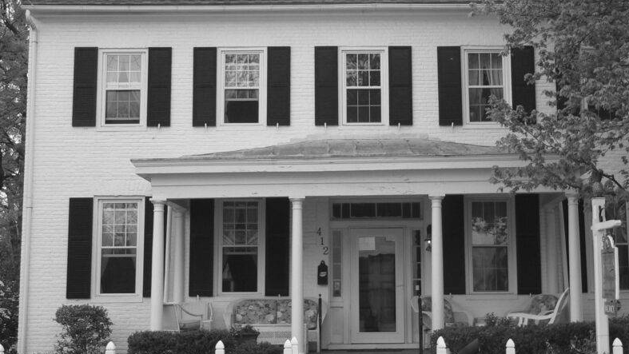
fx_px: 1134
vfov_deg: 17.7
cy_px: 145
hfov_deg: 30.9
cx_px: 363
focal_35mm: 68
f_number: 2.8
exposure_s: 1/400
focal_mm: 7.9
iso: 100
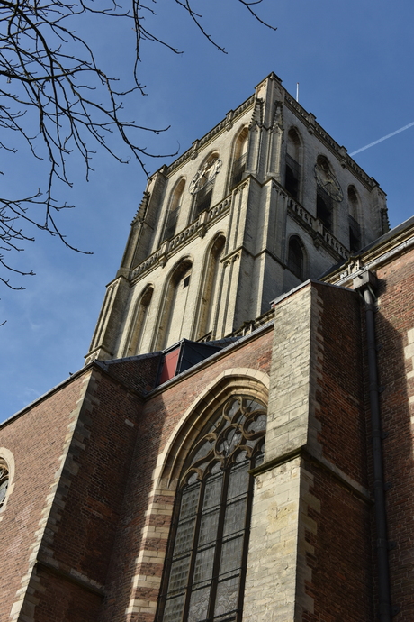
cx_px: 207
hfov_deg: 31.9
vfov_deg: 46.4
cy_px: 311
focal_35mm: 42
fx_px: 724
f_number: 8
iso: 320
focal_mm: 42
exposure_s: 1/400
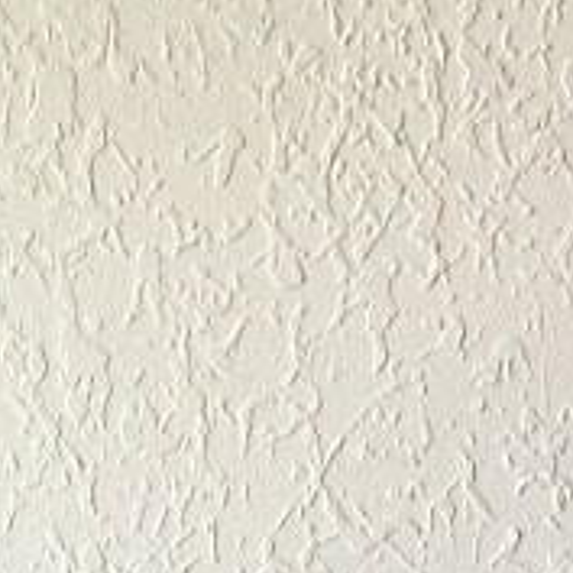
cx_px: 780
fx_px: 2472
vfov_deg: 11.5
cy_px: 1263
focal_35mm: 132
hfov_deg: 12.7
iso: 200
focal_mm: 4.1
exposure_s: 1/20
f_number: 2.4
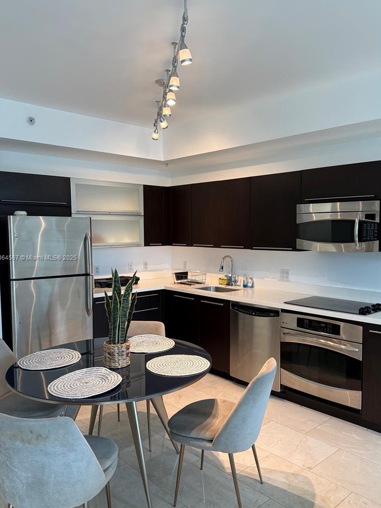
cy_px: 258
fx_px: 411
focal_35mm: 28
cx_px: 209
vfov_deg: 63.5
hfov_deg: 49.6
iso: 160
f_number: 1.78
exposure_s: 1/120
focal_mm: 6.76
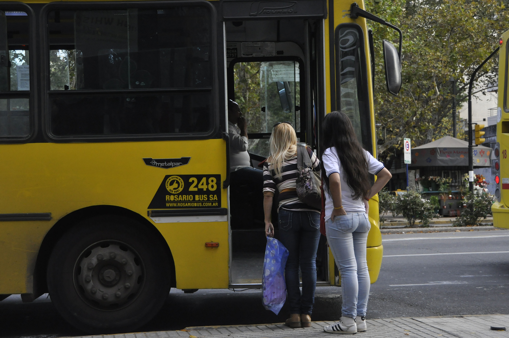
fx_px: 741
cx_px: 254
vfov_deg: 25.7
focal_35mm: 52
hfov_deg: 37.9
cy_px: 169
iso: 800
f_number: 5
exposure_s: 1/640
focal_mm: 35
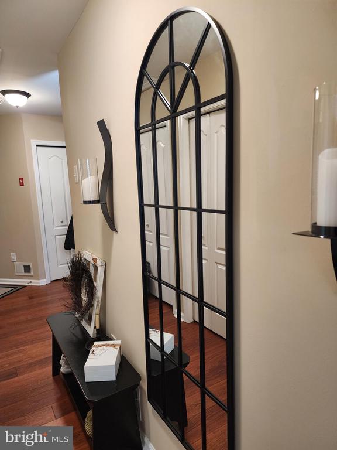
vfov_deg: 73.9
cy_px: 225
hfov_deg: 58.9
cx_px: 168
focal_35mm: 23
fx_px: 299
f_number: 1.8
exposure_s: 1/120
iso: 400
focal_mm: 6.4
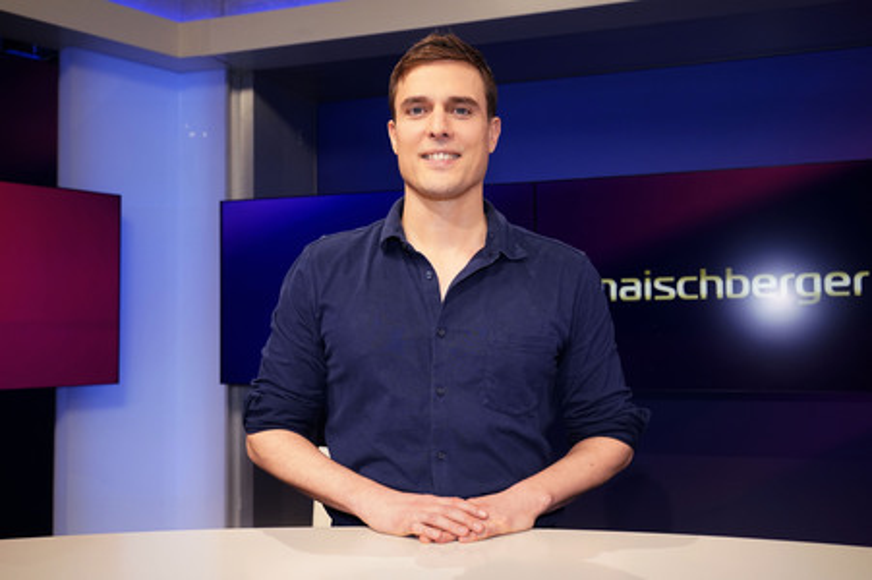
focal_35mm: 32
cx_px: 436
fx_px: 775
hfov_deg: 58.8
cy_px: 290
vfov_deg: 41.1
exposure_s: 1/125
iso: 2000
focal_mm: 32
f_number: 5
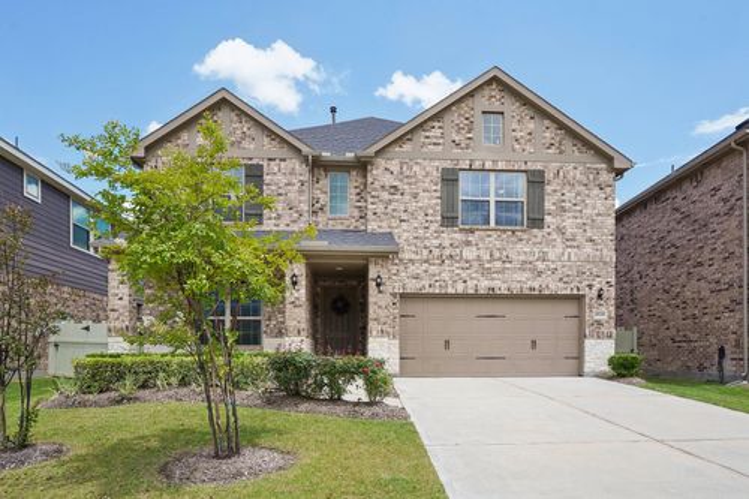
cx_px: 374
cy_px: 250
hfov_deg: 78.6
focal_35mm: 22
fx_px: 458
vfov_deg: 57.2
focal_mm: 22
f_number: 8
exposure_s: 1/200
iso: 100
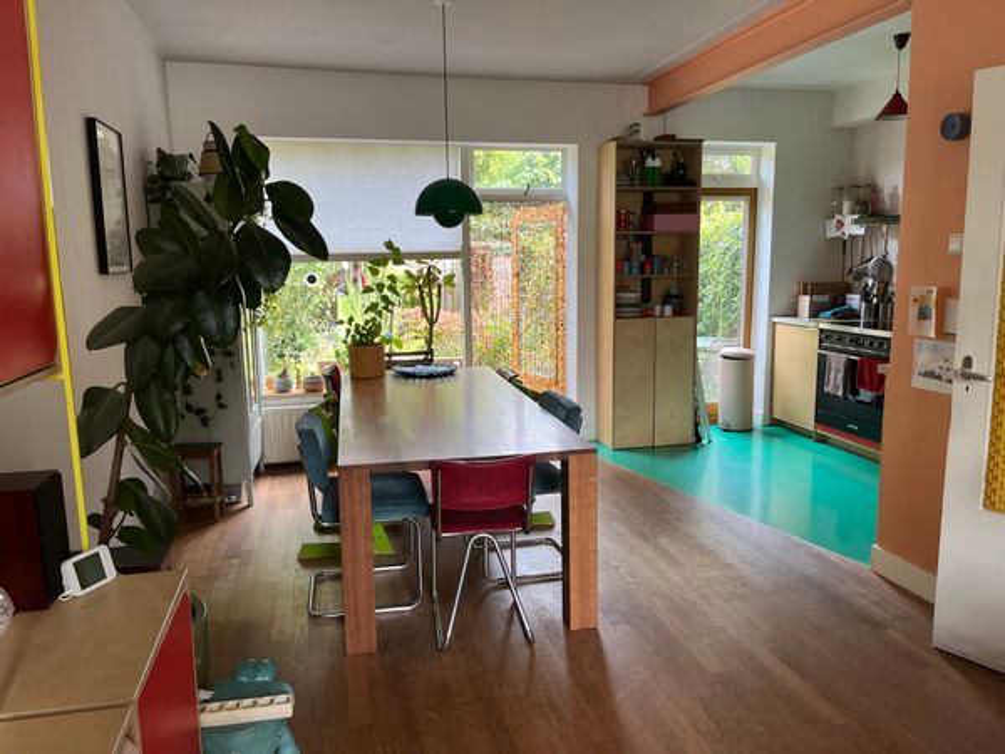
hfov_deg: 67.3
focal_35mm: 26
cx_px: 502
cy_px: 377
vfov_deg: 53.1
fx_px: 755
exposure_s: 1/121
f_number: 1.6
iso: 100
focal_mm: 5.1
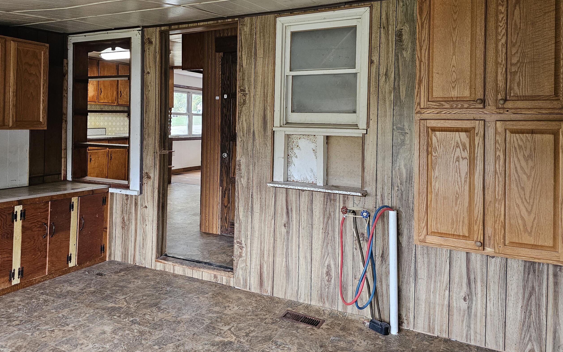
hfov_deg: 64.4
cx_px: 246
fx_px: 445
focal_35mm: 29
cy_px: 126
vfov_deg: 42.7
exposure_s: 1/240
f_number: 1.7
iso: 800
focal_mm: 6.3
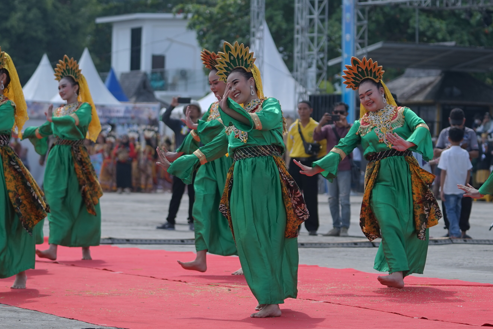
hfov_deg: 13.2
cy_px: 136
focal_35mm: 156
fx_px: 2136
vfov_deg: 8.8
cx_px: 279
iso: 64
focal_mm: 70
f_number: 2.8
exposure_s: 1/1000
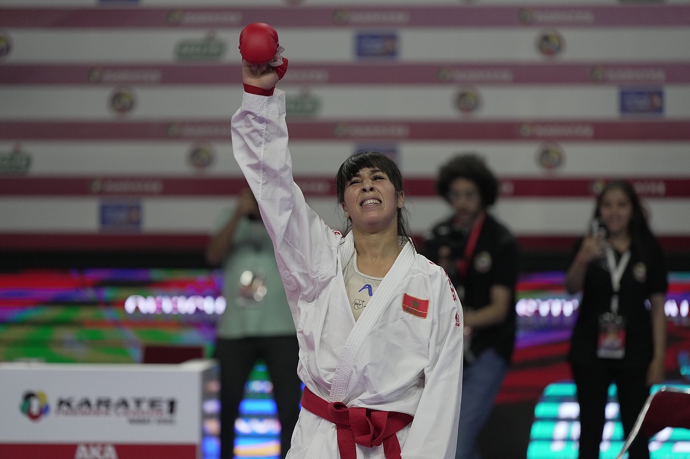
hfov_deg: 12.5
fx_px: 3142
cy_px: 230
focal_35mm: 164
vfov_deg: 8.4
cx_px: 345
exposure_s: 1/1000
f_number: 2.8
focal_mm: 164
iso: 2500
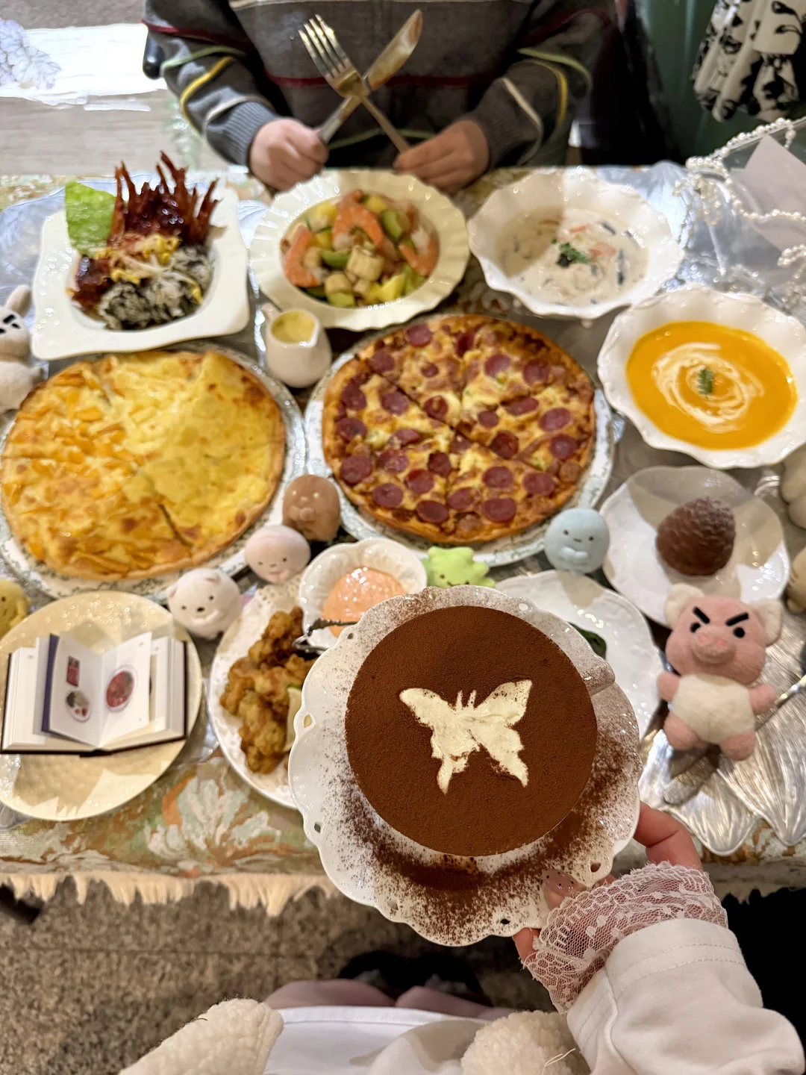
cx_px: 403
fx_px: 745
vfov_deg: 71.6
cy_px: 538
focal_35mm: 24
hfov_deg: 56.8
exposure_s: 1/50
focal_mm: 6.76
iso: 640
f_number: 1.78
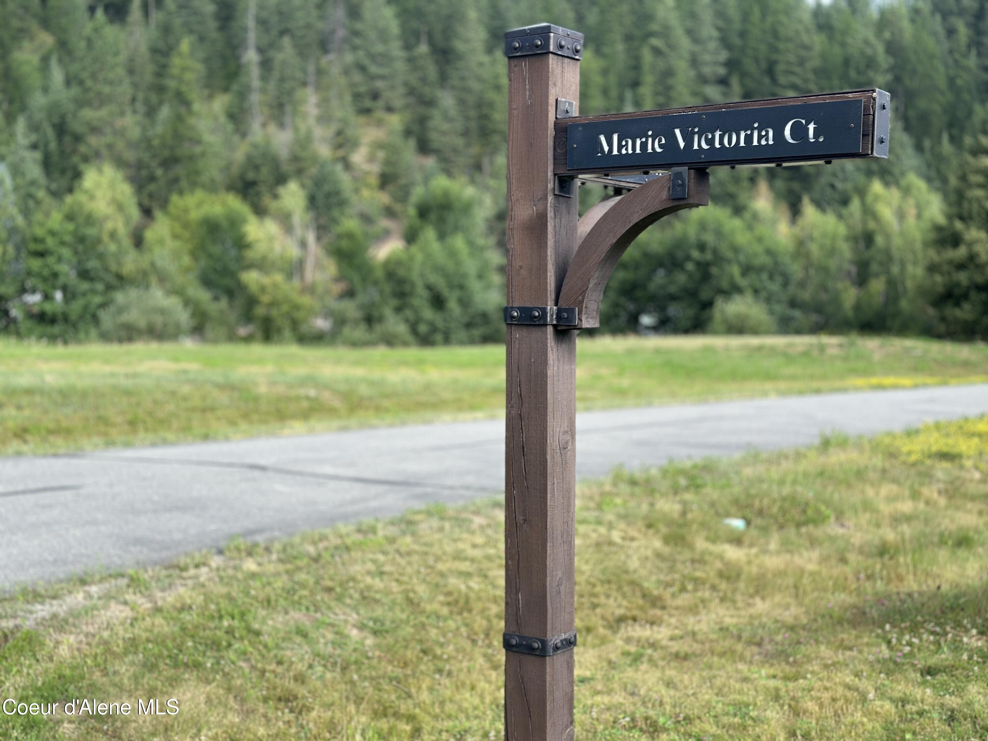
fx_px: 1370
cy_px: 370
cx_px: 494
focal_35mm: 48
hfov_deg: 39.7
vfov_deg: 30.3
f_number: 1.78
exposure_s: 1/475
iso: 80
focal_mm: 6.86
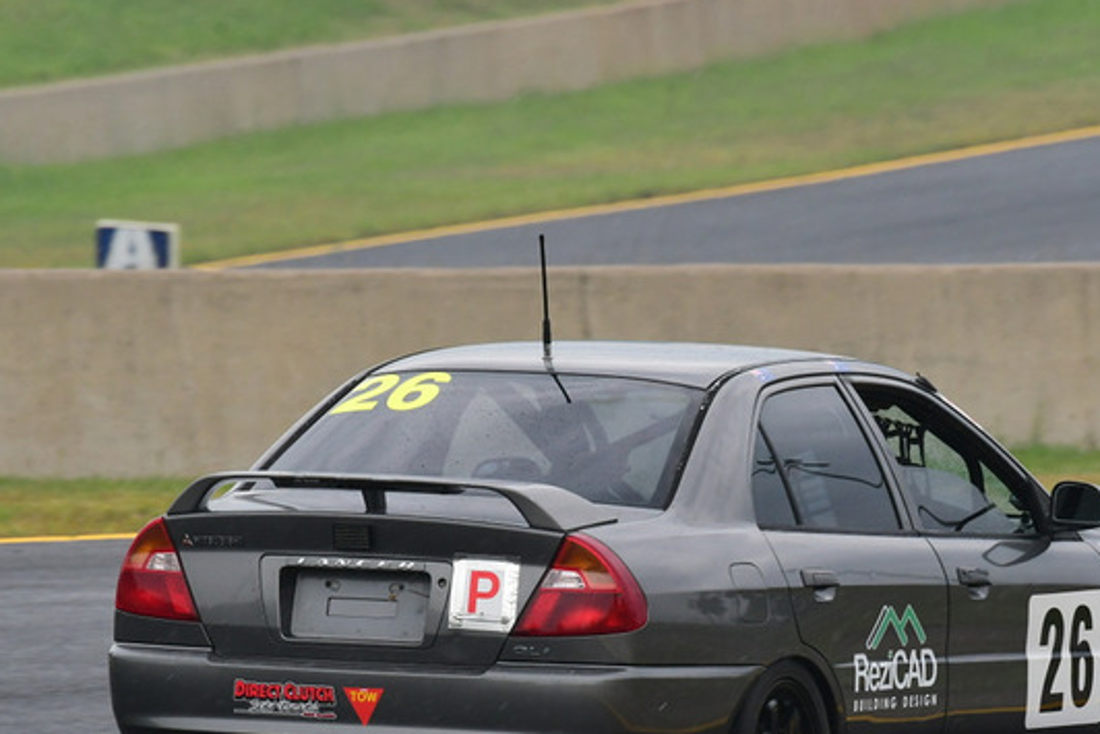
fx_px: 27597
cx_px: 662
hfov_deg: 2.3
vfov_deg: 1.5
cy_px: 473
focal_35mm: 903
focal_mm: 400
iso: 1000
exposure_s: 1/640
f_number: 11
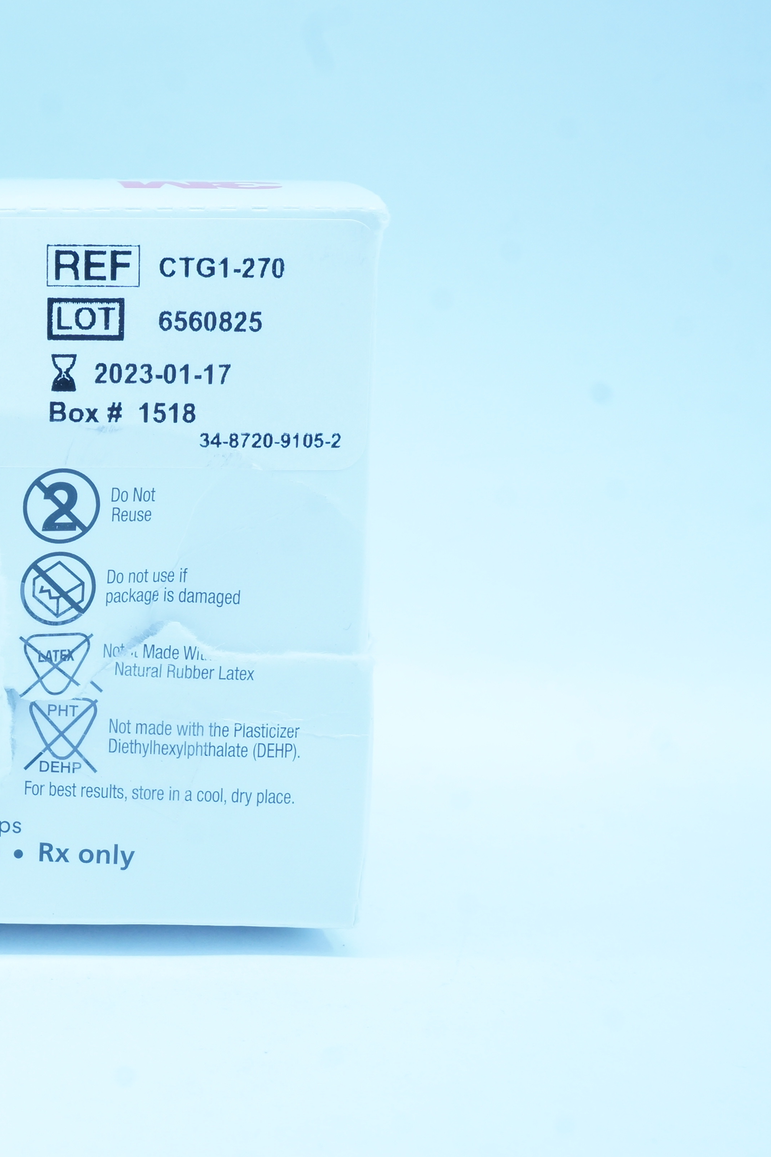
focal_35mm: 62
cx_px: -109
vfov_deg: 32.5
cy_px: 582
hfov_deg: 20.8
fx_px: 1984
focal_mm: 27
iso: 400
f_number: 13
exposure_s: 1/13
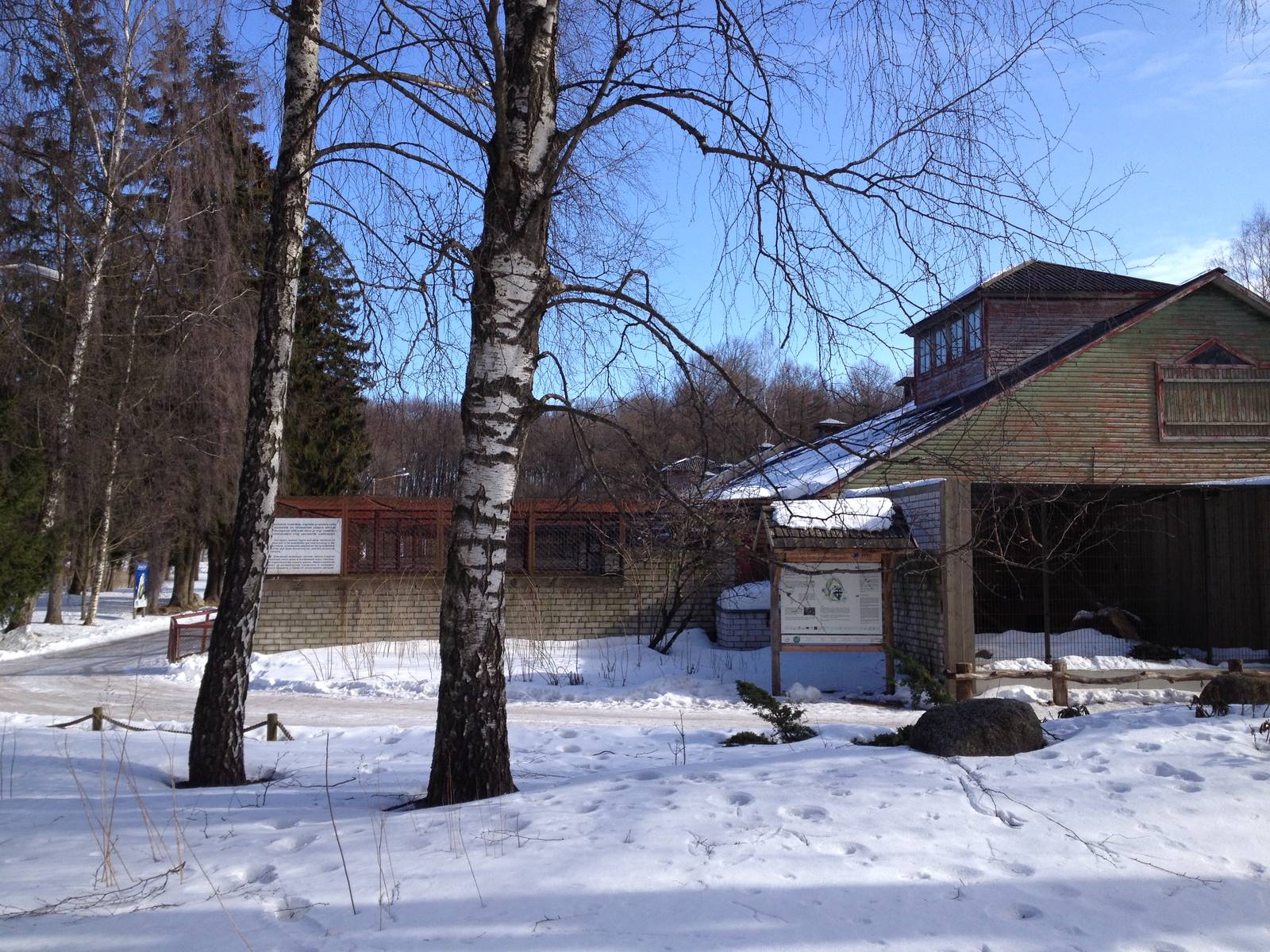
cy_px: 476
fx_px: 1284
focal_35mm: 35
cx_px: 635
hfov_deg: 52.6
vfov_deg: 40.7
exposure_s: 1/1126
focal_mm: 4.28
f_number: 2.4
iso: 50
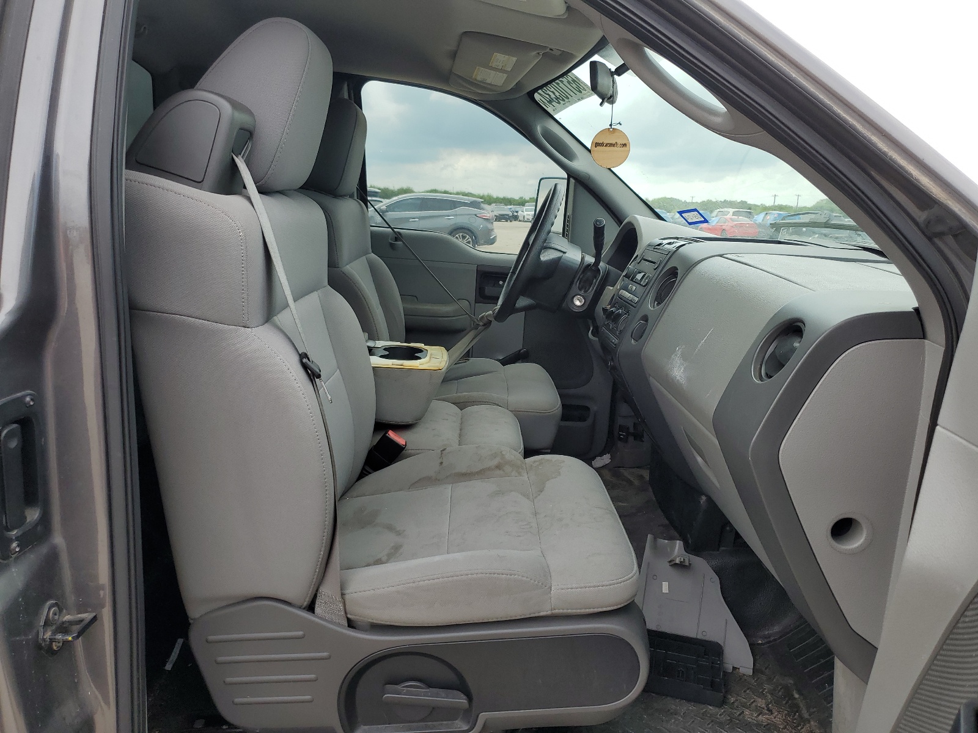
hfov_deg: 67.3
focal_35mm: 26
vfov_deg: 53.1
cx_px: 489
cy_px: 366
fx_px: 735
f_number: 1.5
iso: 50
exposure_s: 1/769
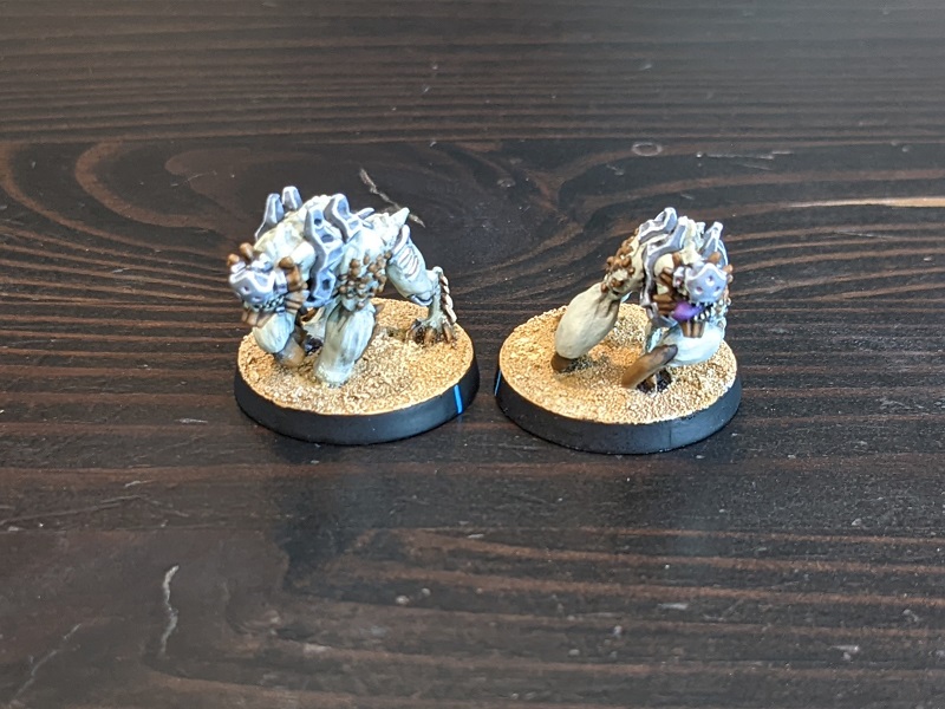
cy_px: 354
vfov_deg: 51.4
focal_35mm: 27
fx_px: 737
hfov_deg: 65.3
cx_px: 472
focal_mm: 4.38
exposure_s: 1/24
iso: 118
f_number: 1.73
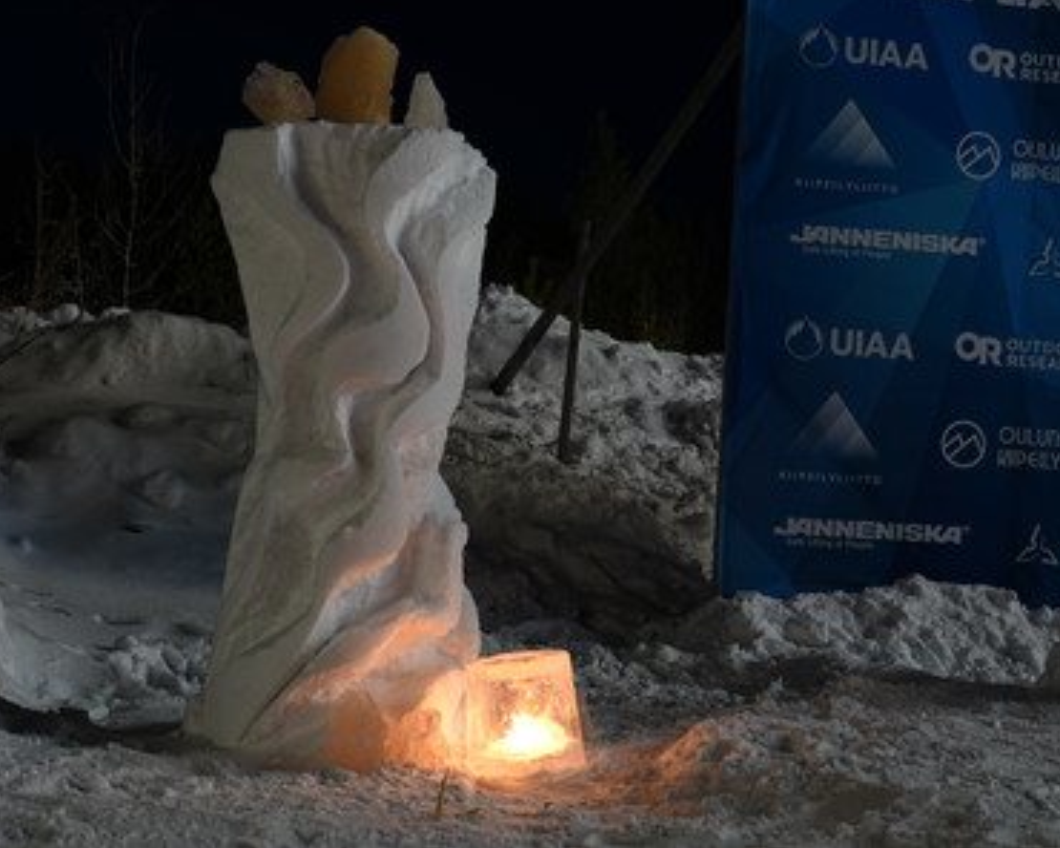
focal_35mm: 64
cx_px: 450
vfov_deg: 23.8
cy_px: 421
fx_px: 2008
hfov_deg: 29.5
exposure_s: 1.3
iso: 64
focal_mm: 20.49
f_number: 3.2
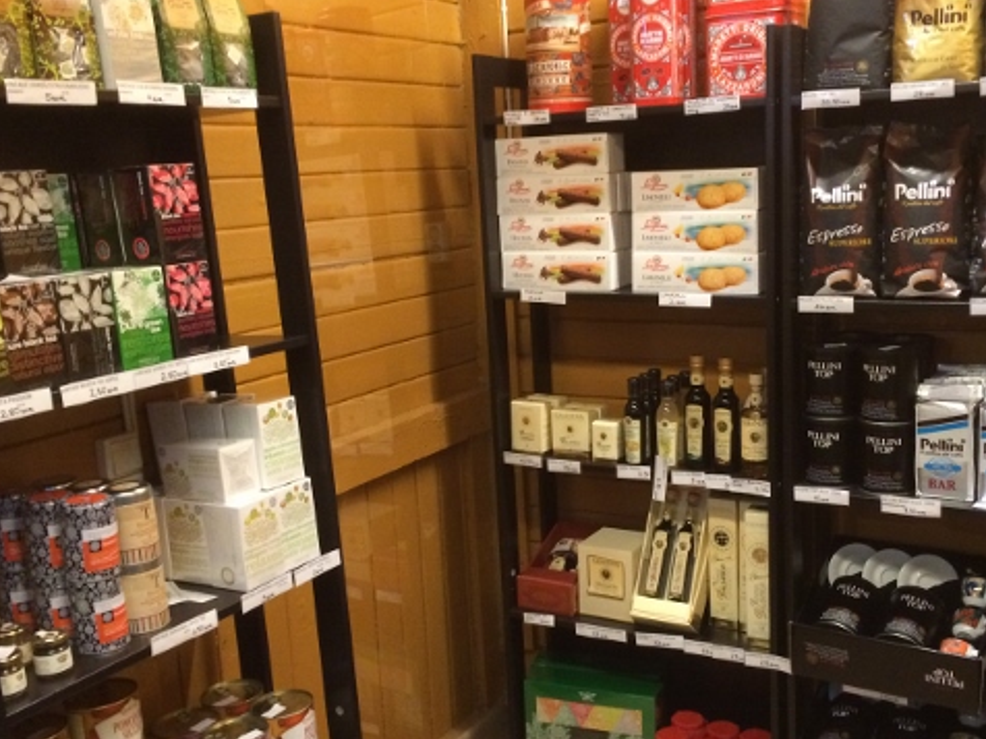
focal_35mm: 39
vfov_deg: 36.8
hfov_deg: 47.8
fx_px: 1111
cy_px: 408
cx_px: 530
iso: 250
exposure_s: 1/20
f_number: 2.2
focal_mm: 4.15
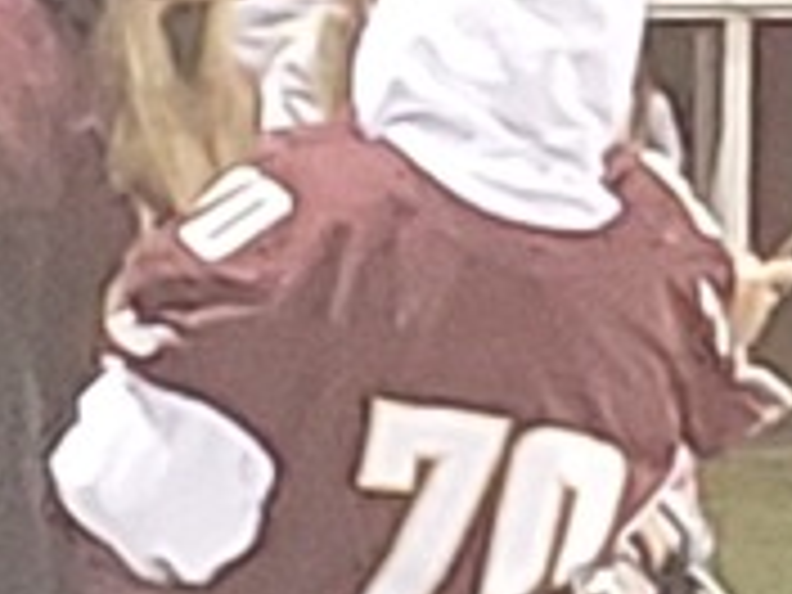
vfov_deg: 9.6
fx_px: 3455
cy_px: -238
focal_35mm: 151
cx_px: 1102
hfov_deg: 12.6
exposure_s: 1/30
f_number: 2.4
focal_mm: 4.3
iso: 640
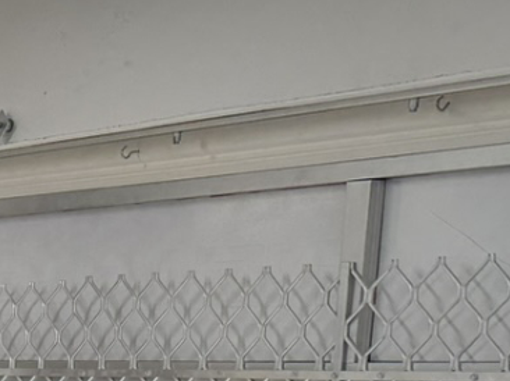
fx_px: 1855
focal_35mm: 126
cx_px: -571
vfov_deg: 10.5
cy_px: 845
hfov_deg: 13.1
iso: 64
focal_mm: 6.8
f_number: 1.8
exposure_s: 1/191
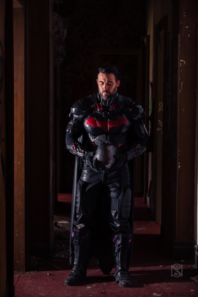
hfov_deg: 18.2
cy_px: 148
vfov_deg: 27.0
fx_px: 618
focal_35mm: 75
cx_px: 99
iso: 500
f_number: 5.6
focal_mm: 75
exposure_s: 1/60
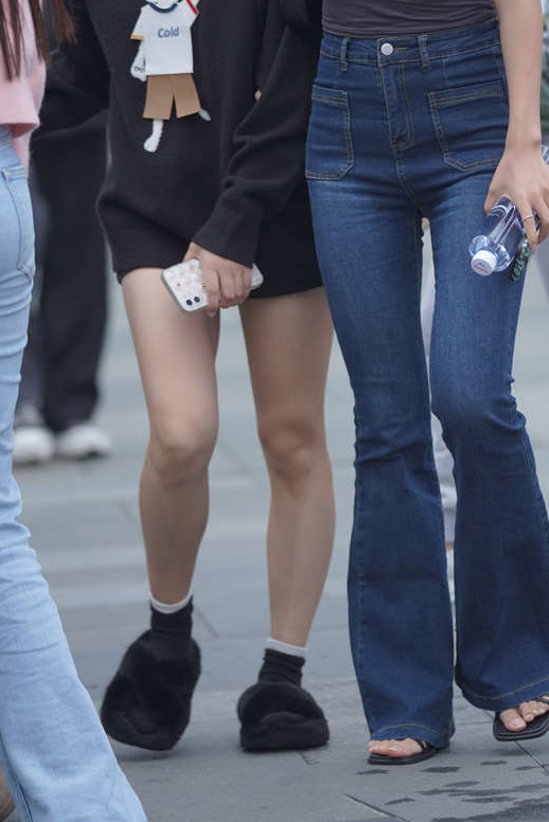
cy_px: 94
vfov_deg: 6.6
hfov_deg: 4.4
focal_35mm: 313
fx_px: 7153
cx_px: 457
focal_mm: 135
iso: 640
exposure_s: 1/500
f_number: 2.2
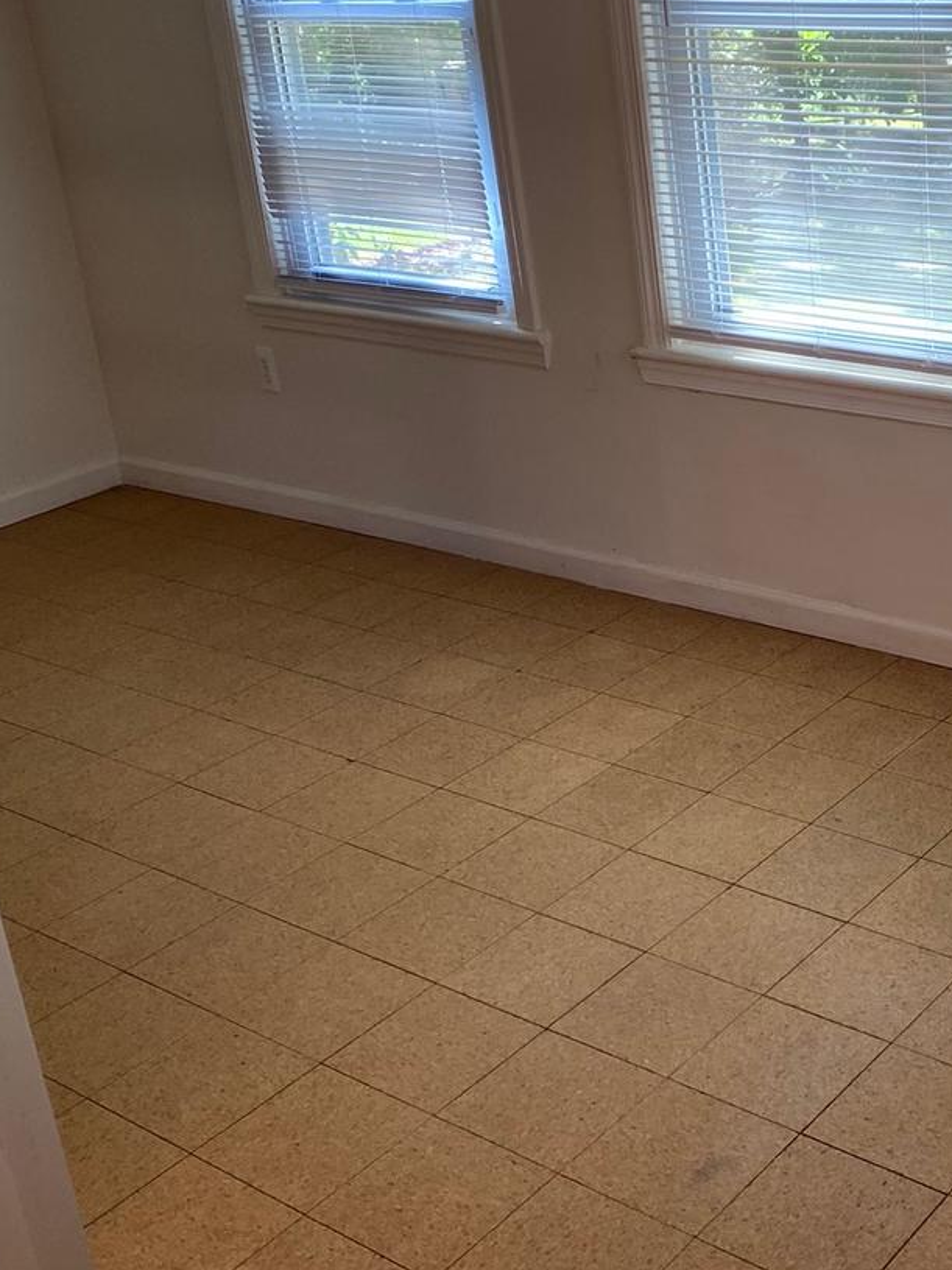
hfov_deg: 28.7
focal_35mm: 49
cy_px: 549
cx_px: 823
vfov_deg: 38.8
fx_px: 1797
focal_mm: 4.25
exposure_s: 1/120
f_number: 1.8
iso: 125
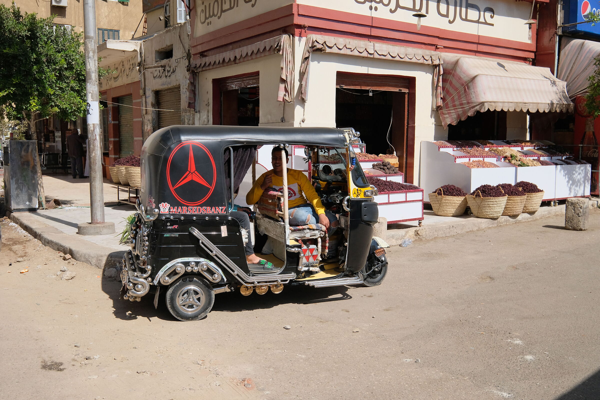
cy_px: 200
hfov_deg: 53.1
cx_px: 300
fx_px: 600
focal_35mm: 36
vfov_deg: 36.9
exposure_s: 1/640
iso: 800
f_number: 8
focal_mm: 24
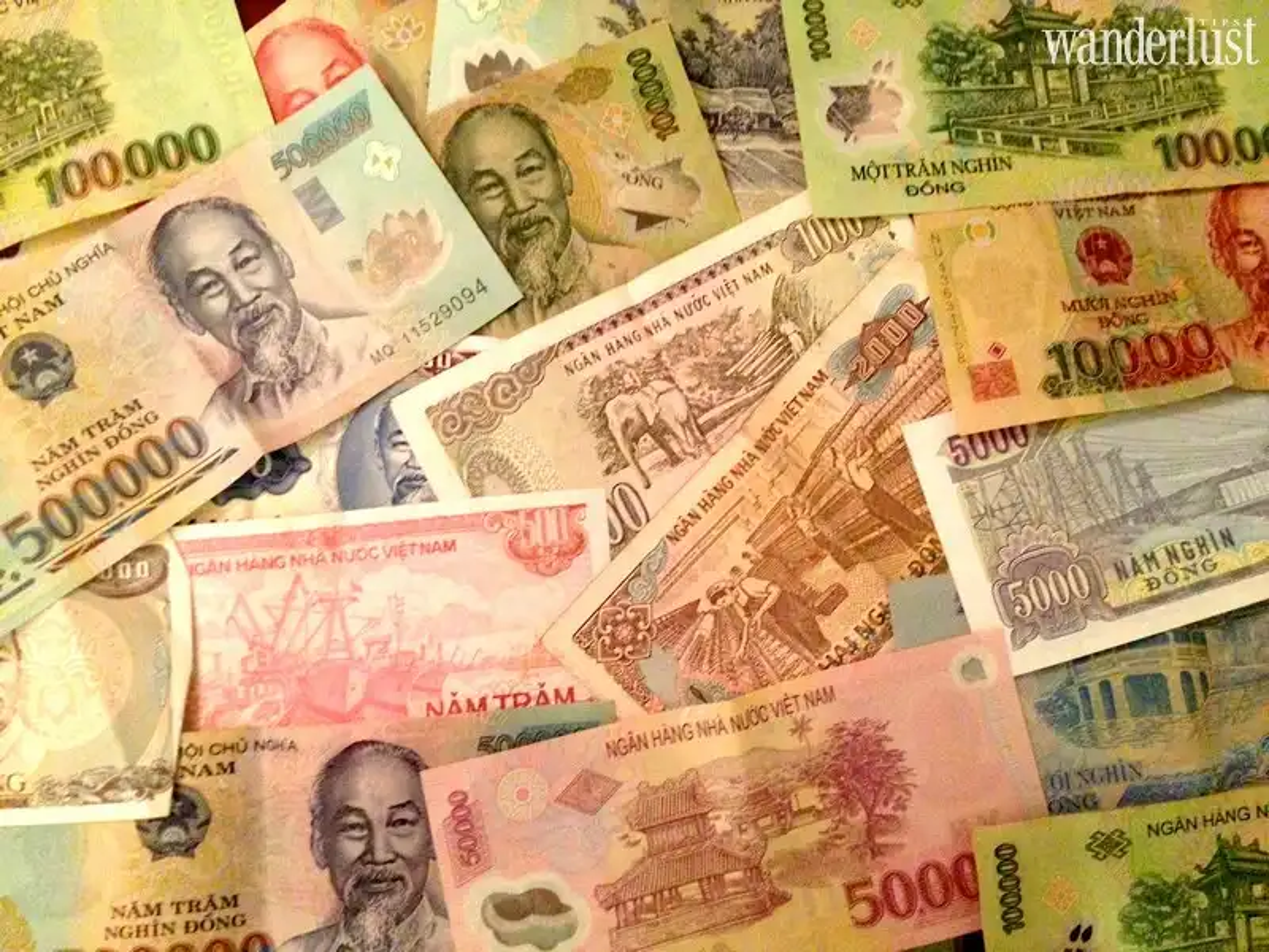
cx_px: 634
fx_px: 1210
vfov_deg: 42.9
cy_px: 476
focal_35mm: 33
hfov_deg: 55.4
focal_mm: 4.12
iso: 640
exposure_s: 1/17
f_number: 2.4
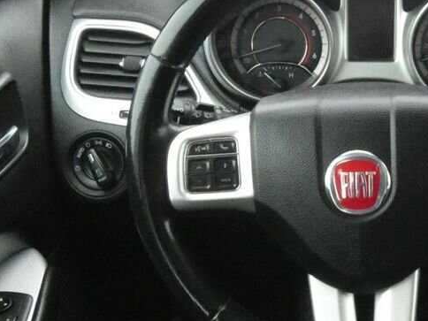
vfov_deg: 19.9
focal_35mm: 74
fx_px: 915
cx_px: 409
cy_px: 168
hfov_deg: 25.3
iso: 1600
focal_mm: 6.2
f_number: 5.6
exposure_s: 1/80
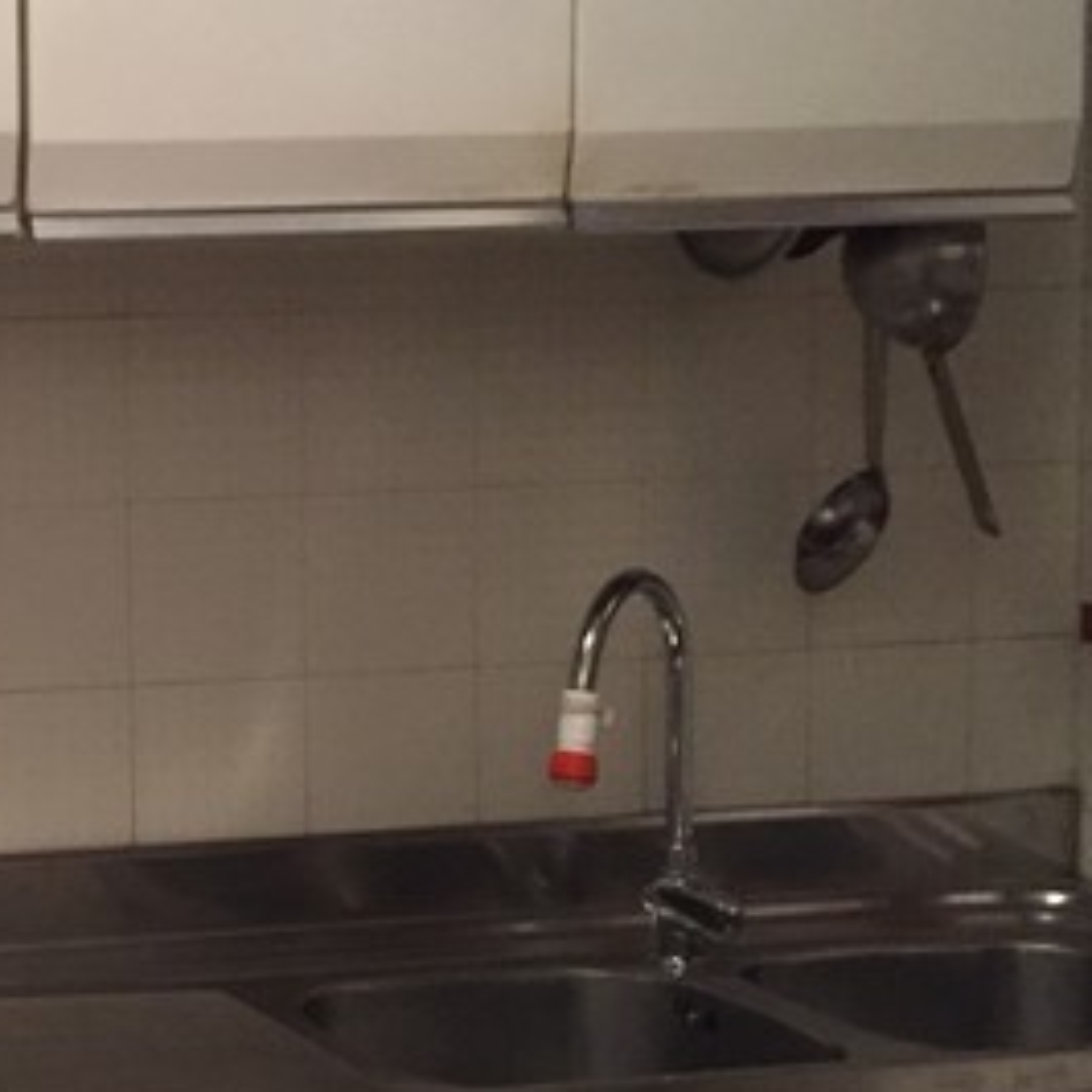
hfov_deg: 20.7
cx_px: -287
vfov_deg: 22.5
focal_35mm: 77
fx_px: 2748
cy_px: 575
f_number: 2.2
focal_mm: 4.15
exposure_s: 1/25
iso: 250
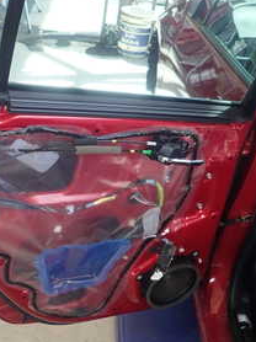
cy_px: 151
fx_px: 533
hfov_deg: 26.8
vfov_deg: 35.5
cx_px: 82
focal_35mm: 54
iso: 200
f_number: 2
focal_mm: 4.5
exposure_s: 1/60
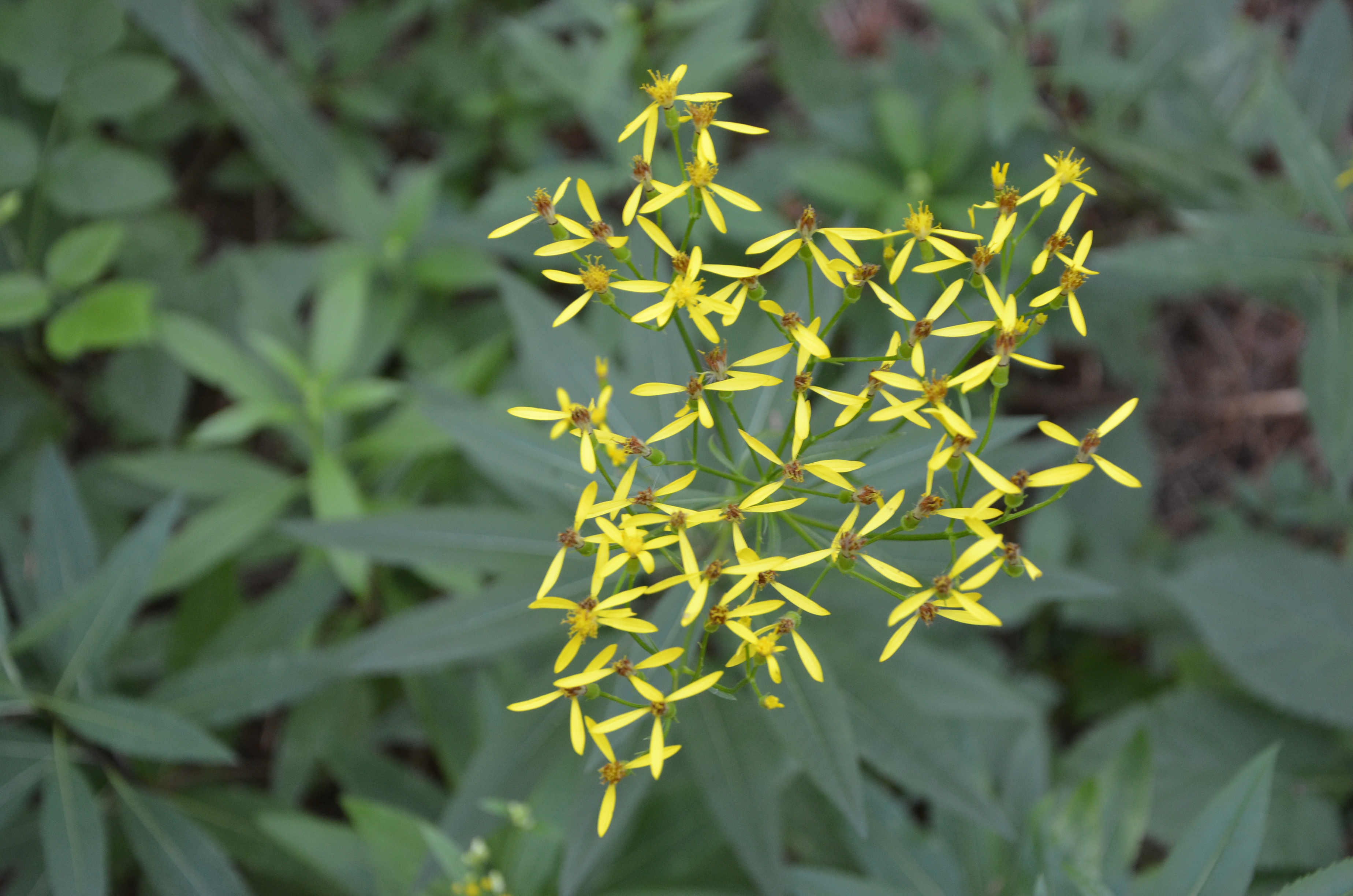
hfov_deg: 32.0
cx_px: 676
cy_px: 448
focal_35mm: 63
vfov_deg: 21.5
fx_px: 2363
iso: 800
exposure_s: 1/60
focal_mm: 42
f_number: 4.8
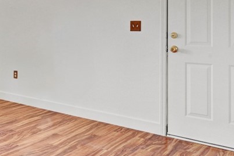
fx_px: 308
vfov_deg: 27.7
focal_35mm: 47
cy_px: 26
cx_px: -20
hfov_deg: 35.8
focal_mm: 17.5
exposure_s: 1/5
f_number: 10
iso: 800
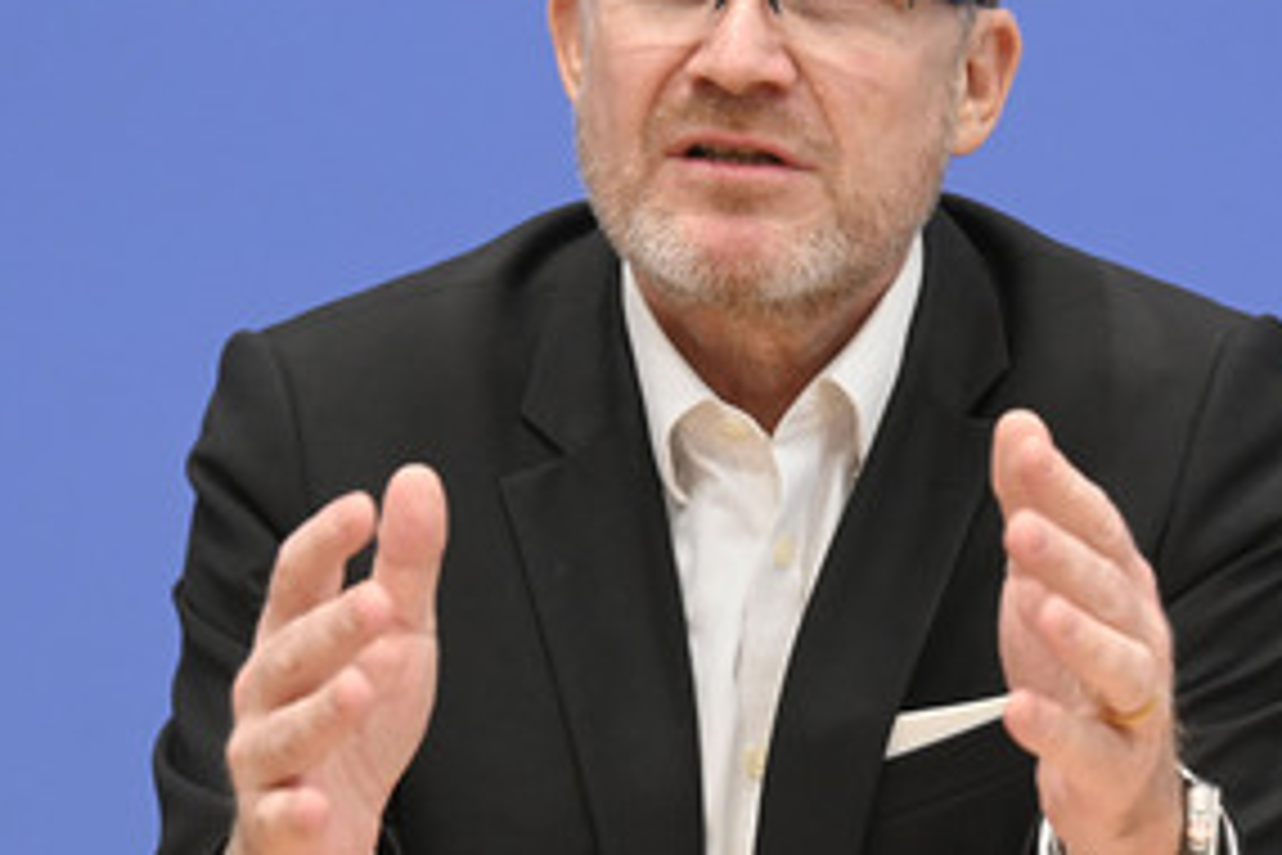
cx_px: 816
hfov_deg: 11.8
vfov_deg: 7.9
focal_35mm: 174
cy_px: 216
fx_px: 6196
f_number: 5.6
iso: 5000
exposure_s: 1/500
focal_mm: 110
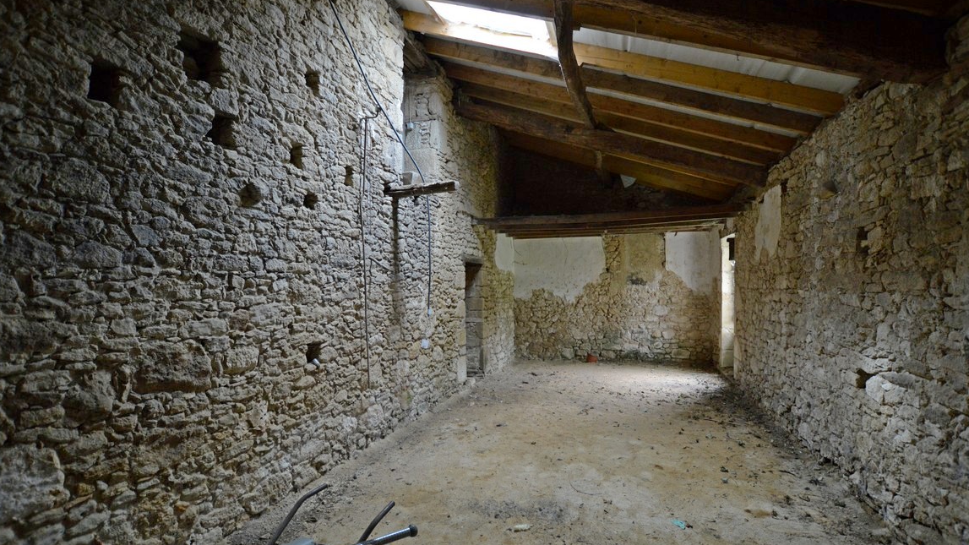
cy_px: 291
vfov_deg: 49.5
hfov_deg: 78.7
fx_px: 591
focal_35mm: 23
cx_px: 496
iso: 800
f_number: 3.5
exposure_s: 1/60
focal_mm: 14
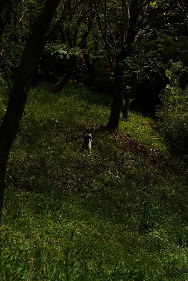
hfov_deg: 16.1
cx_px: 94
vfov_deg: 23.9
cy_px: 140
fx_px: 665
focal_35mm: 85
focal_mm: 85
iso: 100
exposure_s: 1/640
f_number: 6.3
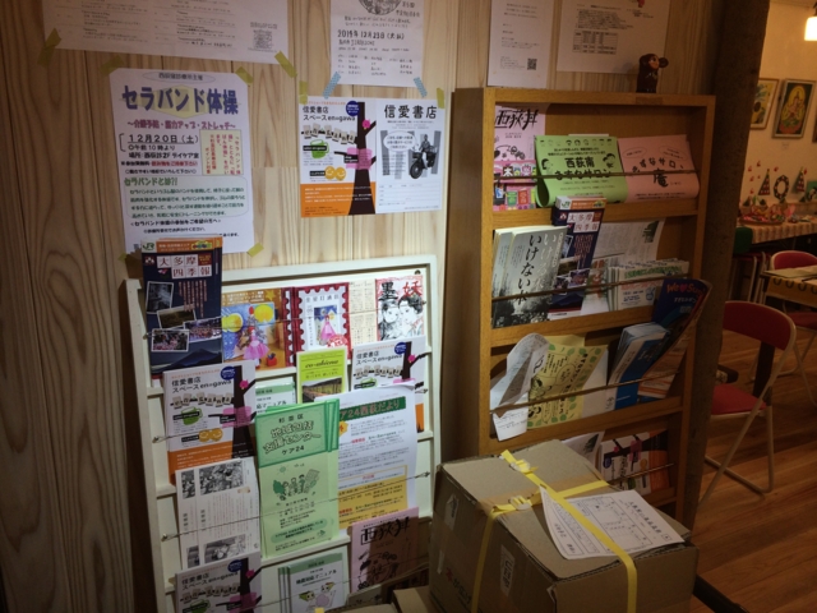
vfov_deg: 46.8
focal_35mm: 30
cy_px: 306
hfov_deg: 60.0
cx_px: 408
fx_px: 708
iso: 50
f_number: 2.2
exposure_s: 1/50
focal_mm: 4.12
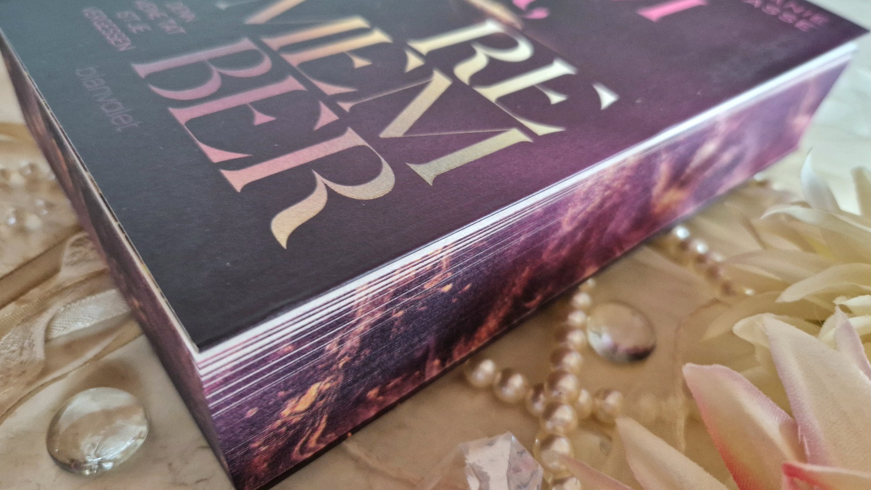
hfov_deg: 71.9
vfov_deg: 44.3
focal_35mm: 26
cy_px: 217
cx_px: 427
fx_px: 600
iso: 500
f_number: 1.8
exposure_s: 1/50
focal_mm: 5.4
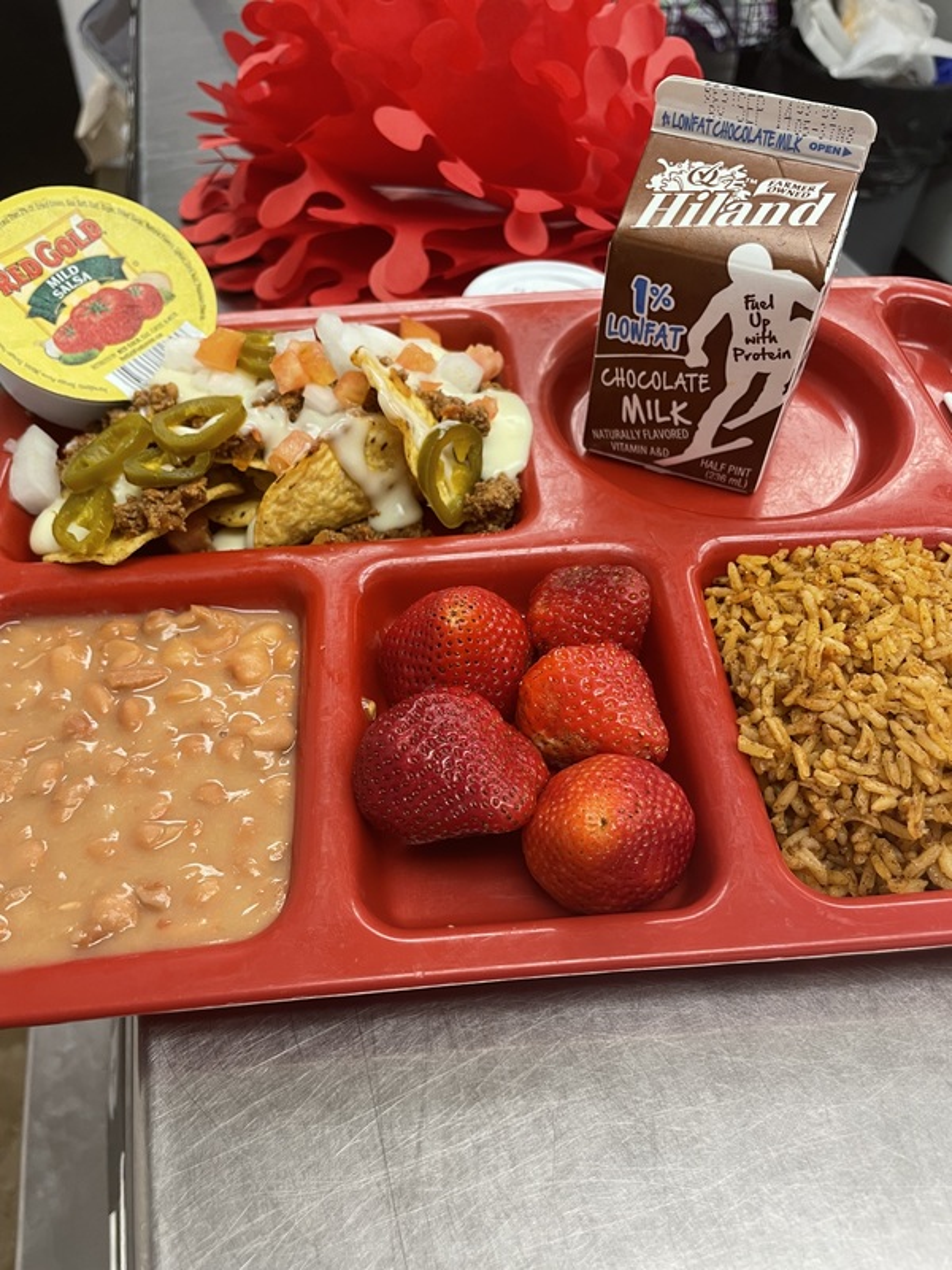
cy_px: 635
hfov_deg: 53.1
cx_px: 476
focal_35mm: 26
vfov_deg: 67.3
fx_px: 953
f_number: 1.6
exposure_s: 1/60
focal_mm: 4.2
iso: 80
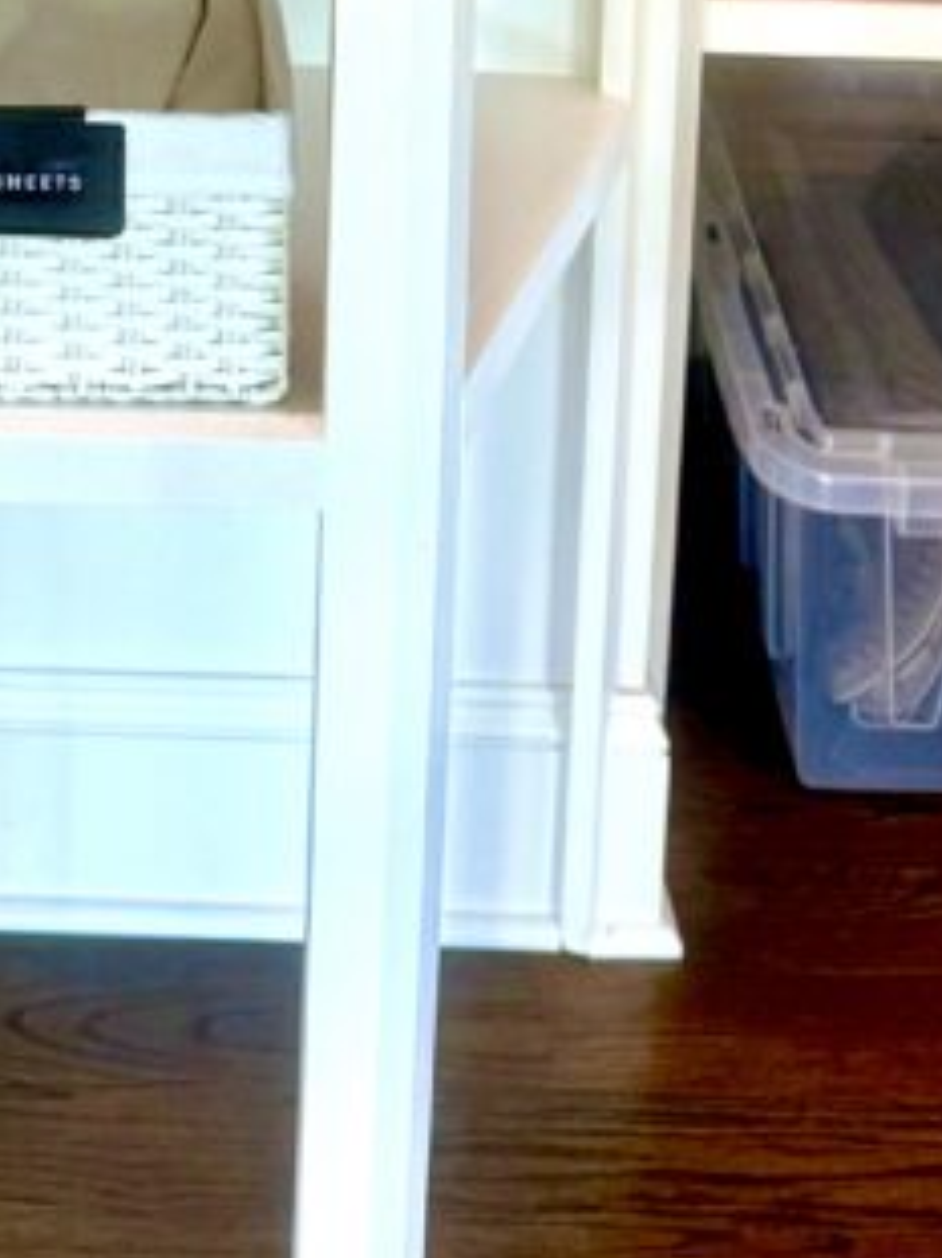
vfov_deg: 20.8
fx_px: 2868
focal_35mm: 79
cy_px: -667
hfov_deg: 18.4
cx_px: 121
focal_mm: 6.76
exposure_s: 1/60
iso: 125
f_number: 1.78
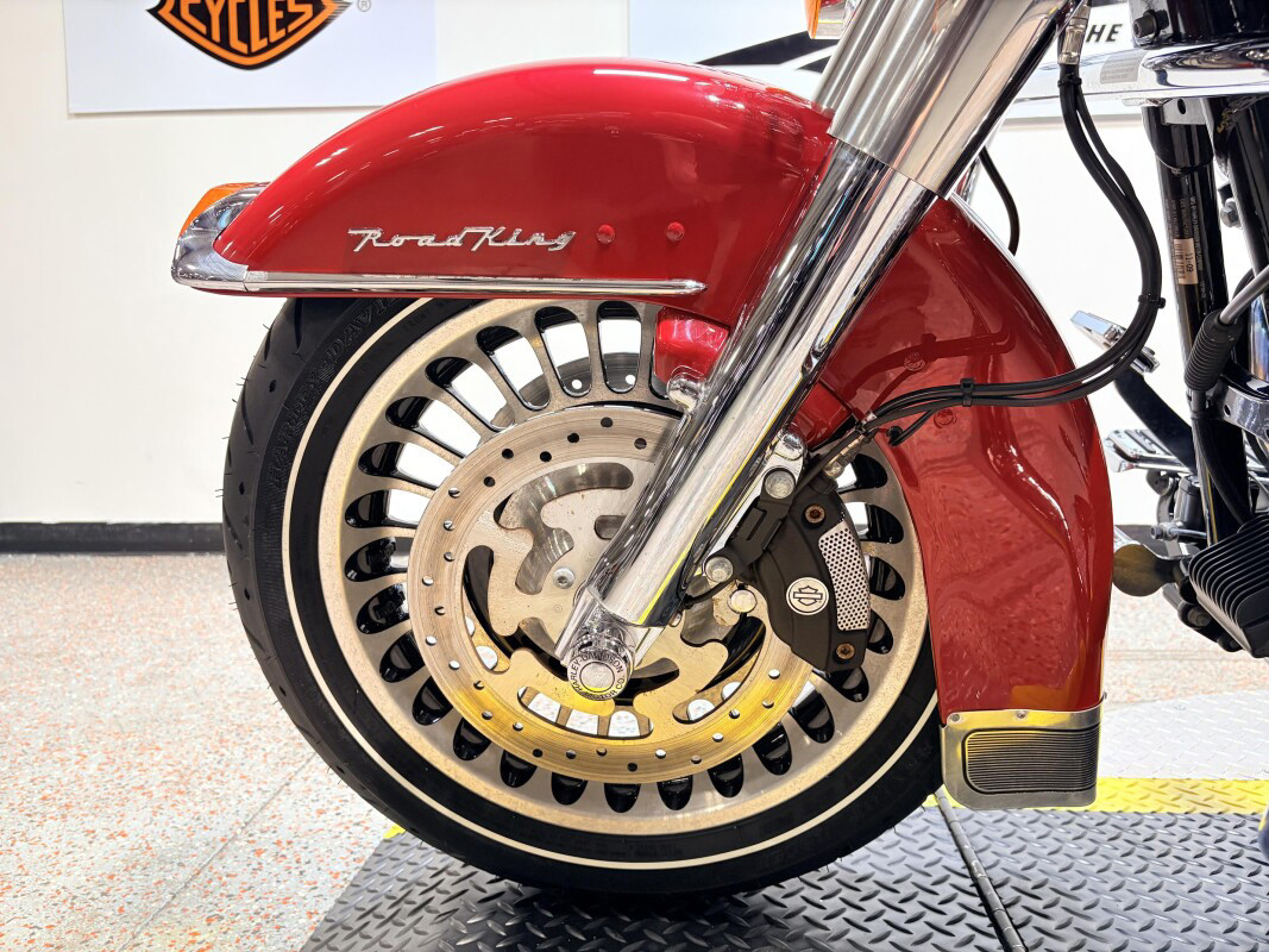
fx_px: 953
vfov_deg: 53.1
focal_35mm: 26
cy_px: 476
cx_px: 634
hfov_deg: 67.3
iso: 125
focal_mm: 5.96
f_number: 1.6
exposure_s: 1/120
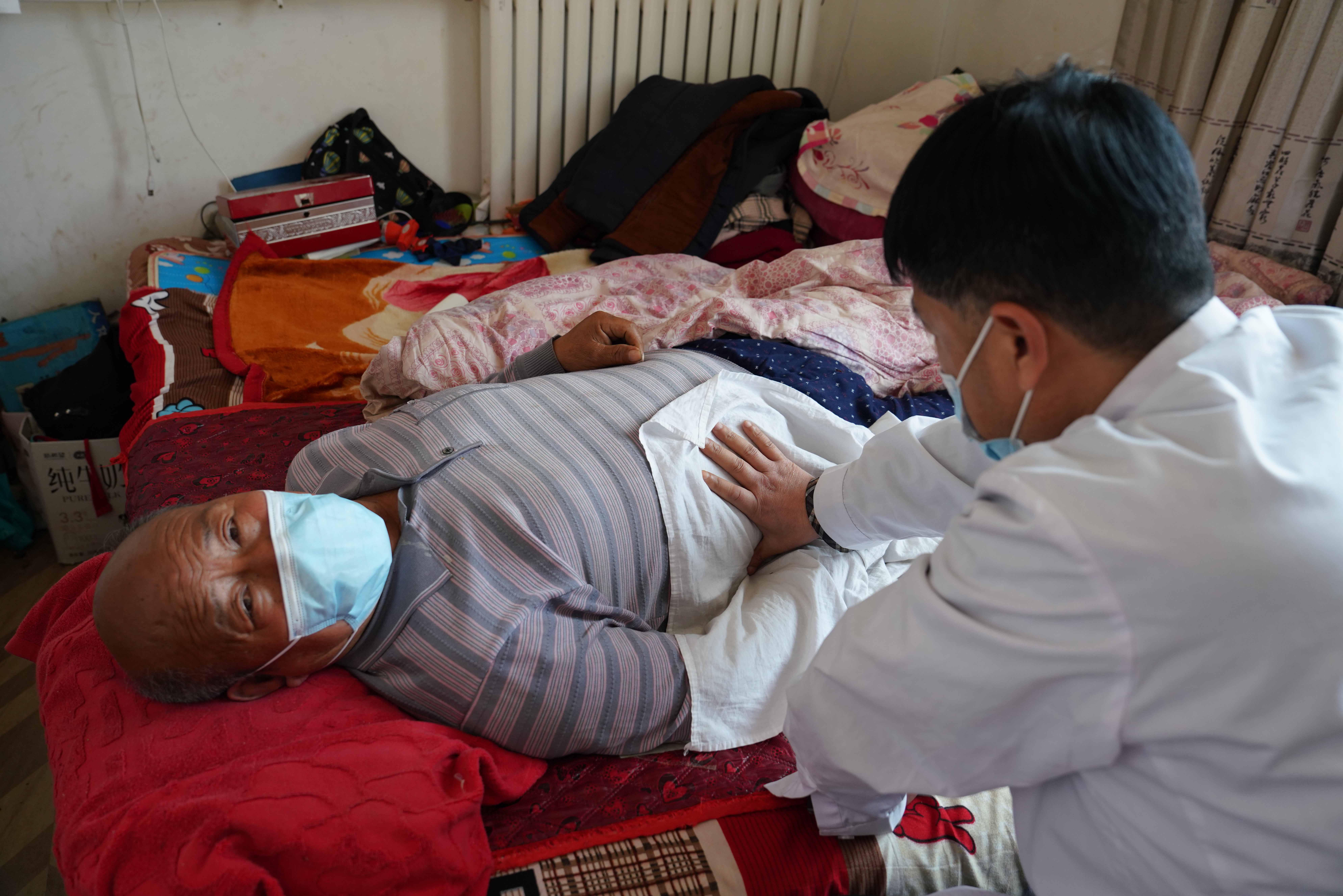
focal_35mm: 27
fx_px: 1007
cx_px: 672
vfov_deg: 47.9
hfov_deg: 67.4
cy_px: 448
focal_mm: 27
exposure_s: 1/160
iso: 640
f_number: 4
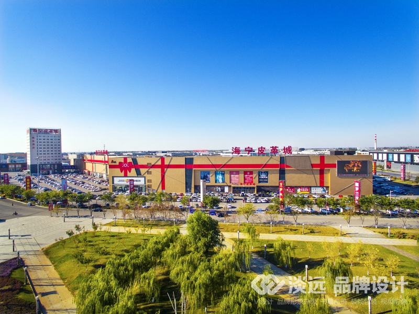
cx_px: 210
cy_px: 157
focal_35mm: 20
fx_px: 242
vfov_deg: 66.0
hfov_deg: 81.7
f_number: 2.8
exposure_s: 1/140
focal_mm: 3.61
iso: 100
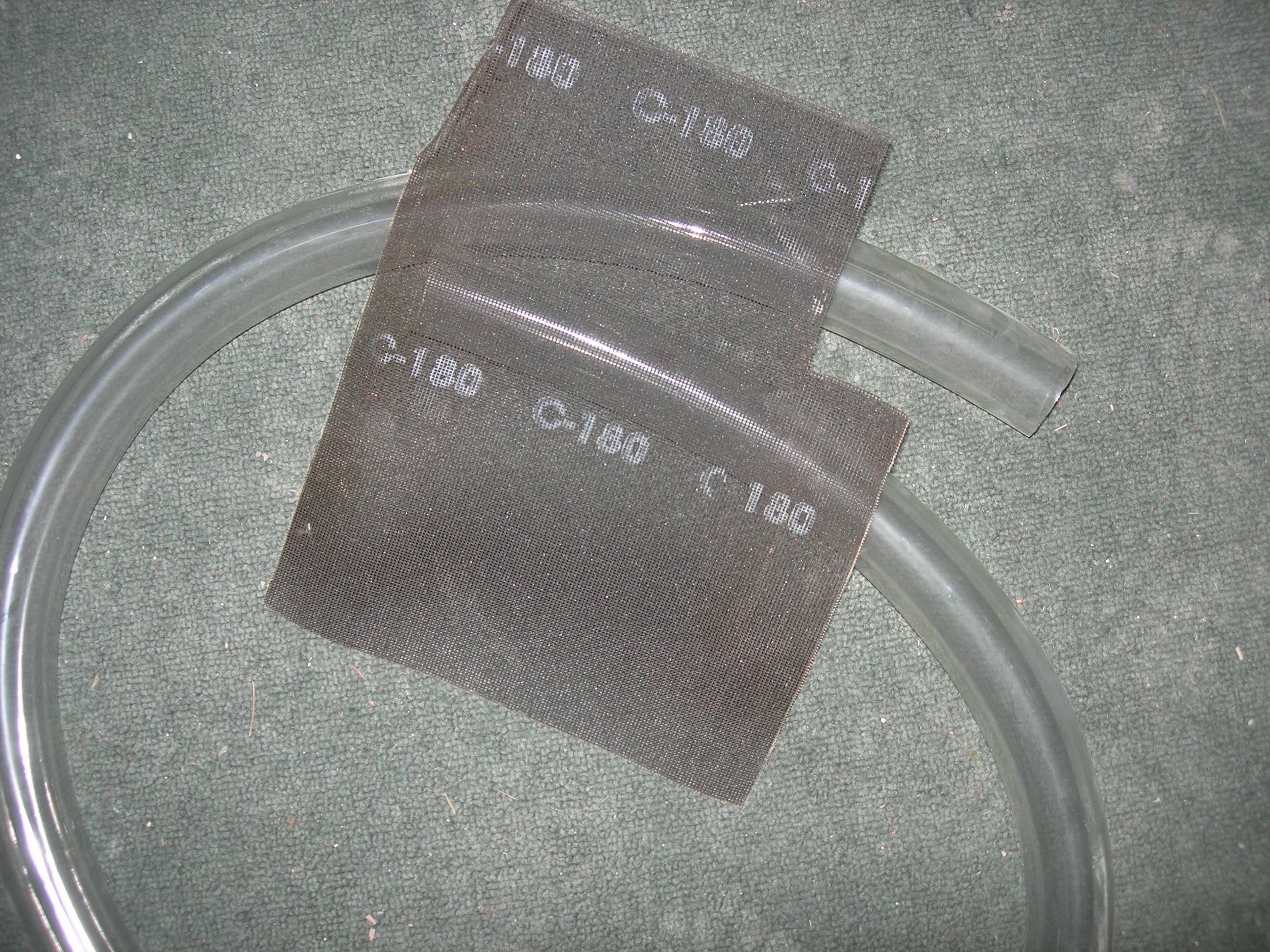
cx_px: 635
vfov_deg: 37.7
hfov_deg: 49.0
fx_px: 1394
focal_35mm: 38
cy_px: 476
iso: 64
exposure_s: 1/60.1
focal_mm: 7.8
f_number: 2.8
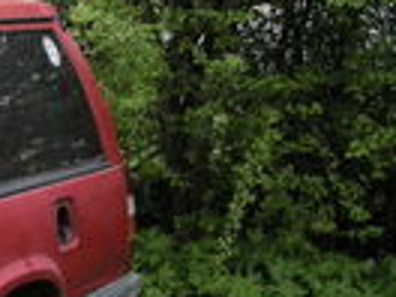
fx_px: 1945
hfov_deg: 10.5
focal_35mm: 170
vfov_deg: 8.7
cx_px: -435
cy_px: -6
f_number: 2.8
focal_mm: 5.7
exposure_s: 1/172
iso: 50
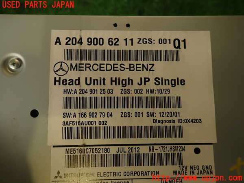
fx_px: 176
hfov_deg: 69.4
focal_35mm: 25
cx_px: 122
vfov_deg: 54.9
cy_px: 92
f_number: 2
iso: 100
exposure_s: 1/100
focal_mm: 4.5
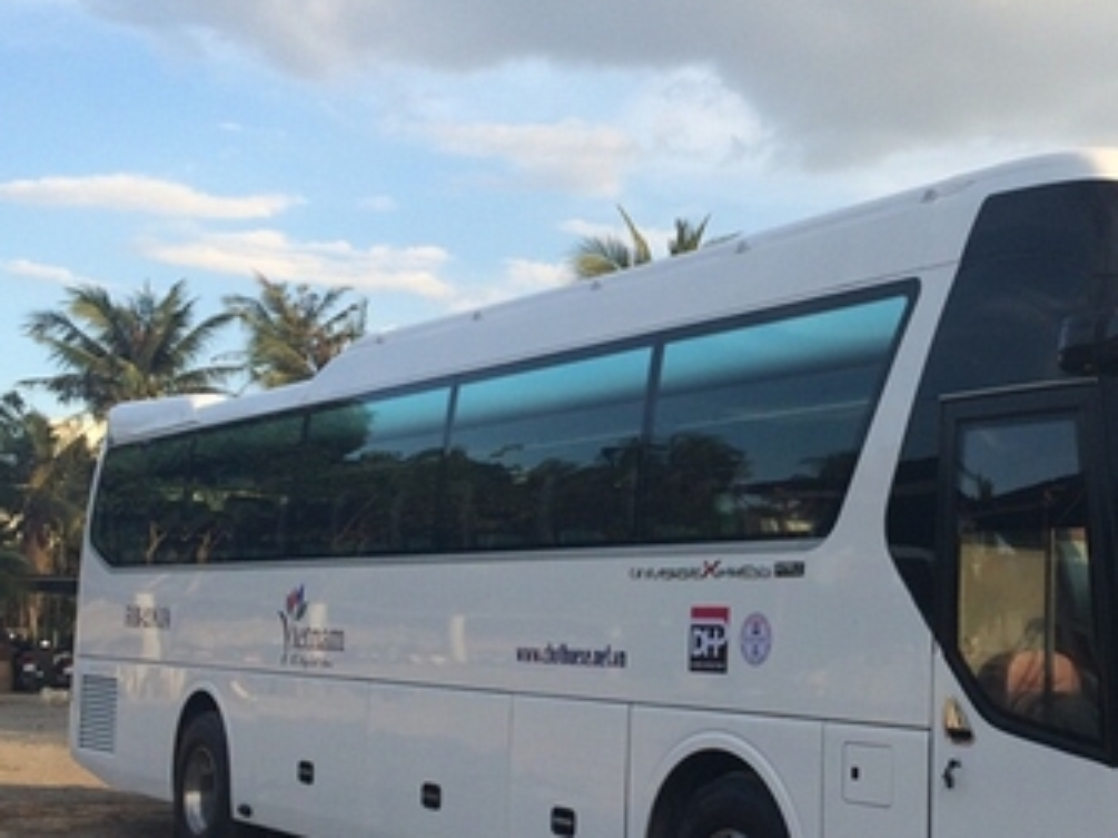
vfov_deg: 28.0
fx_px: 1679
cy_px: 501
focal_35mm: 52
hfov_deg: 35.8
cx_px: 864
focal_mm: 4.15
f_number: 2.2
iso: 32
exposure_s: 1/684
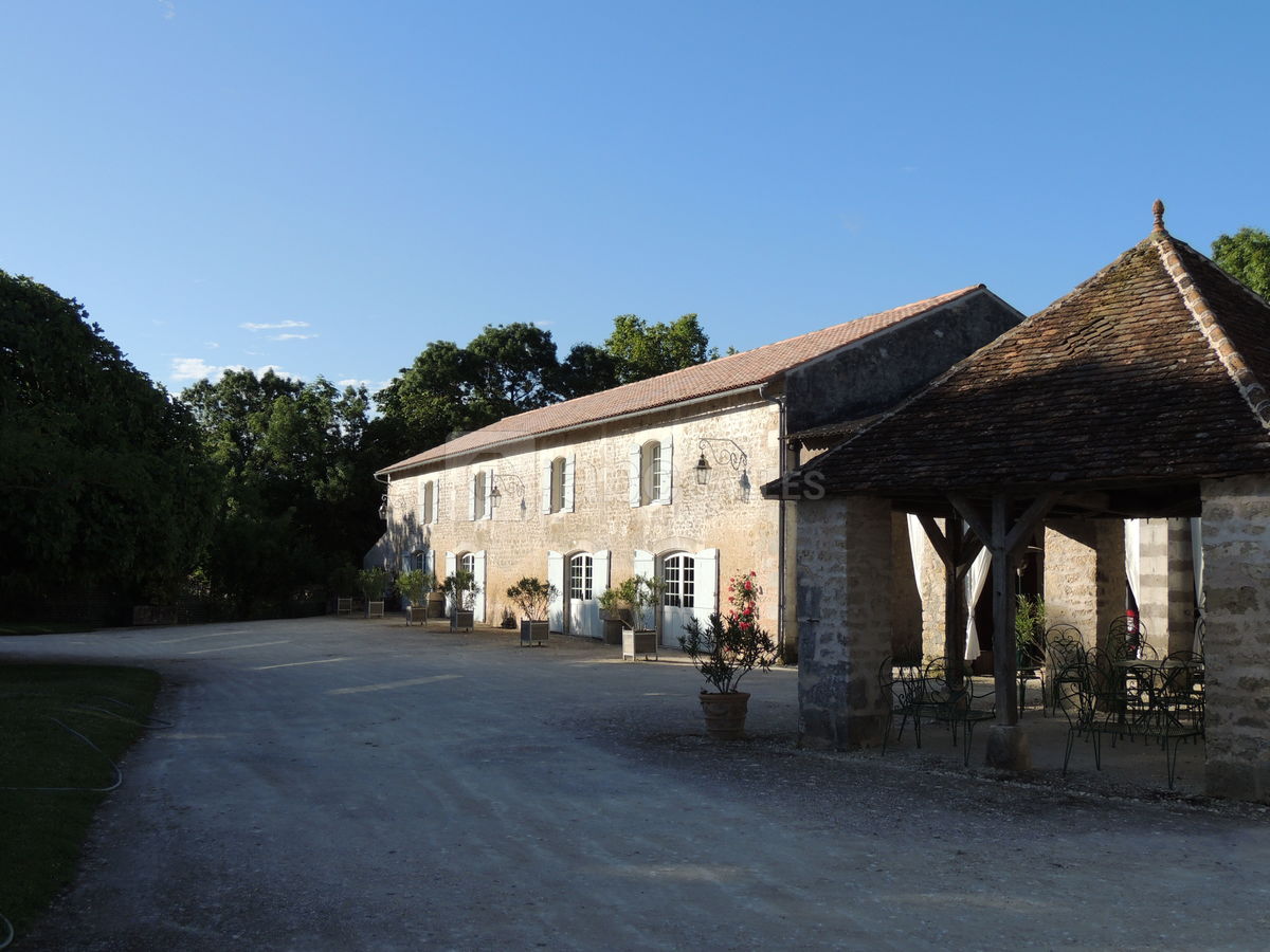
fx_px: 1284
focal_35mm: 35
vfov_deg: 40.7
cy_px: 476
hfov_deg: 52.6
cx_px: 635
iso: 100
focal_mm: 6.2
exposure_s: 1/1000
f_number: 3.3
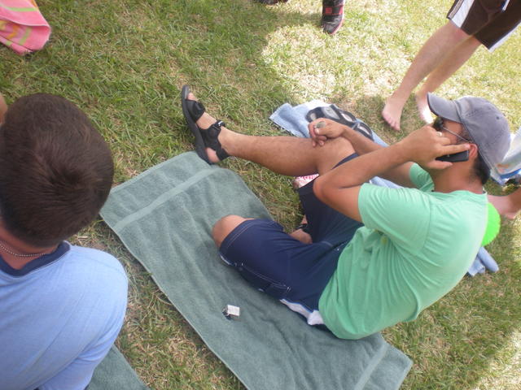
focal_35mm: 38
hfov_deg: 49.0
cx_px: 260
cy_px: 195
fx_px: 572
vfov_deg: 37.7
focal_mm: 6.3
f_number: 3.1
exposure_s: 1/150
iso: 64
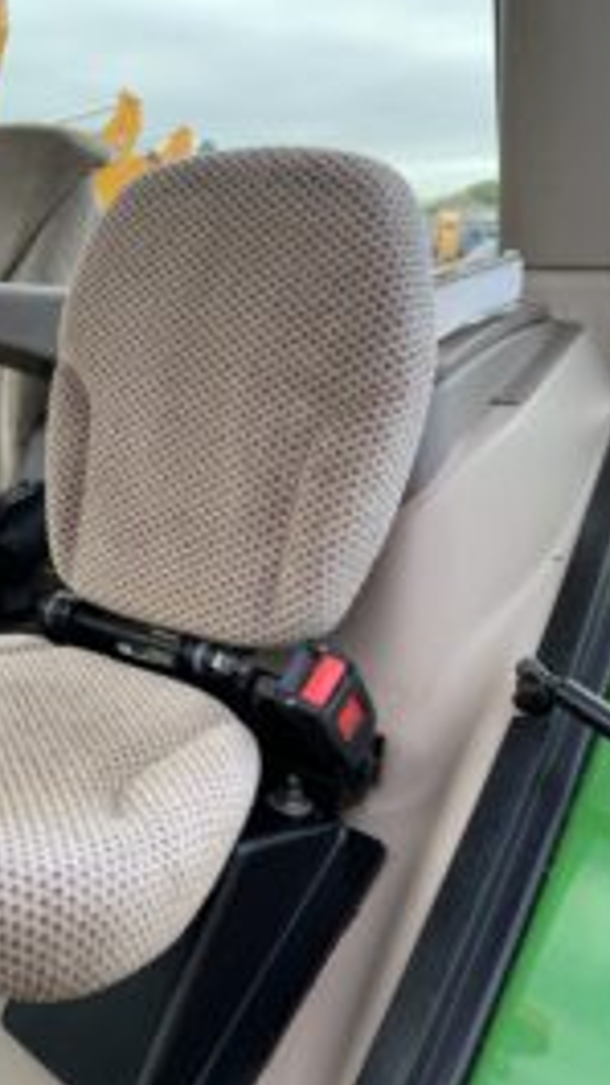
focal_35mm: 43
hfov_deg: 25.9
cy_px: 540
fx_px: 1237
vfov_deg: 47.4
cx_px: -37
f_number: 1.8
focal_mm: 3
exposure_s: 1/122
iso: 16
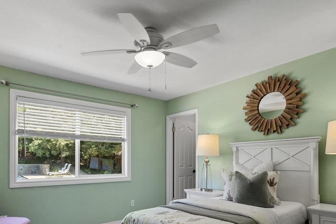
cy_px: 158
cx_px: 140
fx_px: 215
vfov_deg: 53.5
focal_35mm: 23
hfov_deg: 75.5
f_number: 7.1
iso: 160
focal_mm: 16
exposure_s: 1/20
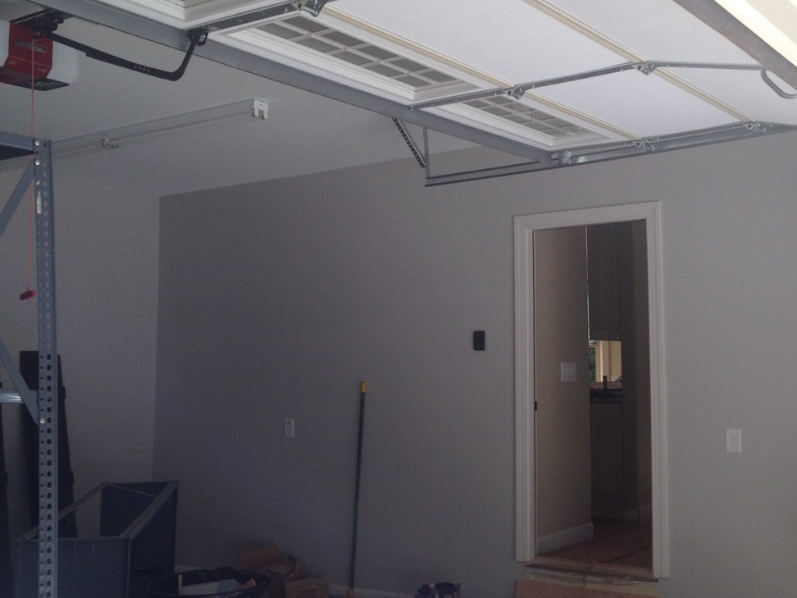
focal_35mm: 48
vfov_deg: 30.2
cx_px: 454
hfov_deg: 39.6
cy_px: 269
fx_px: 1105
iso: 50
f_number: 2.4
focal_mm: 4.28
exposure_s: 1/321
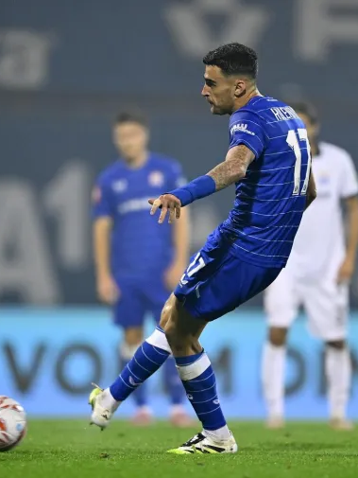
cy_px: 239
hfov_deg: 2.6
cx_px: 239
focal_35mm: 579
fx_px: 7981
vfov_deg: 3.4
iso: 5000
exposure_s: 1/2000
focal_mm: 400
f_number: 2.8
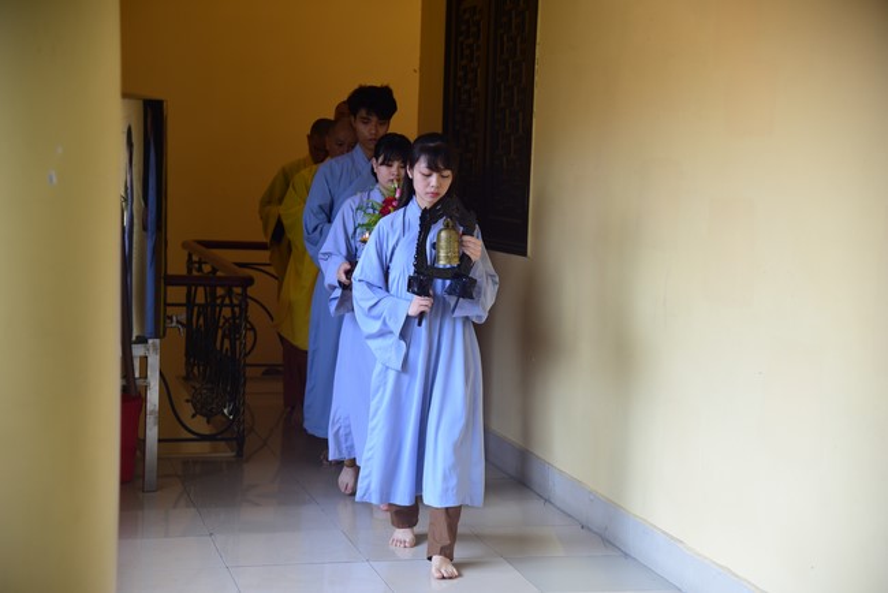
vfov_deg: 18.2
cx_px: 444
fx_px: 1851
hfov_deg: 27.0
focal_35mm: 75
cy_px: 296
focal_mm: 75
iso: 400
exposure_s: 1/100
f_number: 4.5
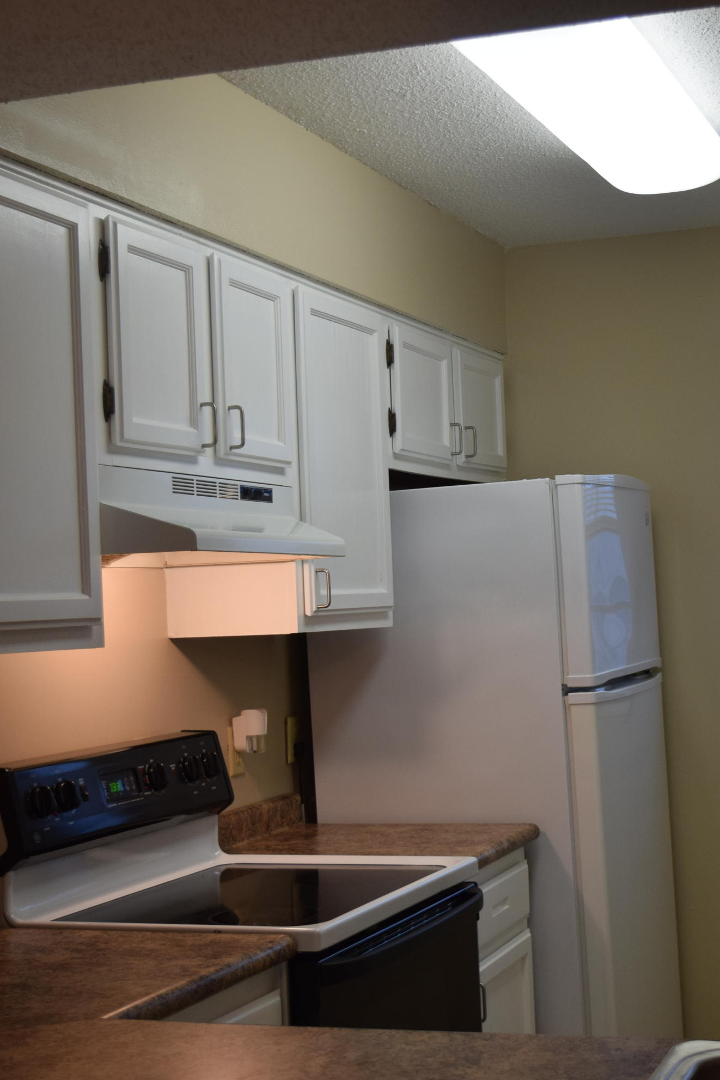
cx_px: 534
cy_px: 541
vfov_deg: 33.9
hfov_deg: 22.8
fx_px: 1770
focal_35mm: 59
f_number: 4.5
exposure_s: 1/80
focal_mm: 26
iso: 400
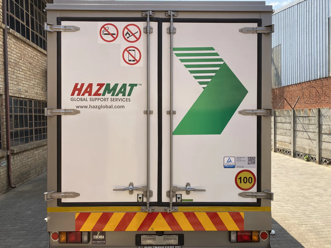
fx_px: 249
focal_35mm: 26
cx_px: 166
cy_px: 124
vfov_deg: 53.1
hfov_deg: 67.3
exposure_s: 1/1103
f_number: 1.8
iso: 32
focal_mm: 4.25
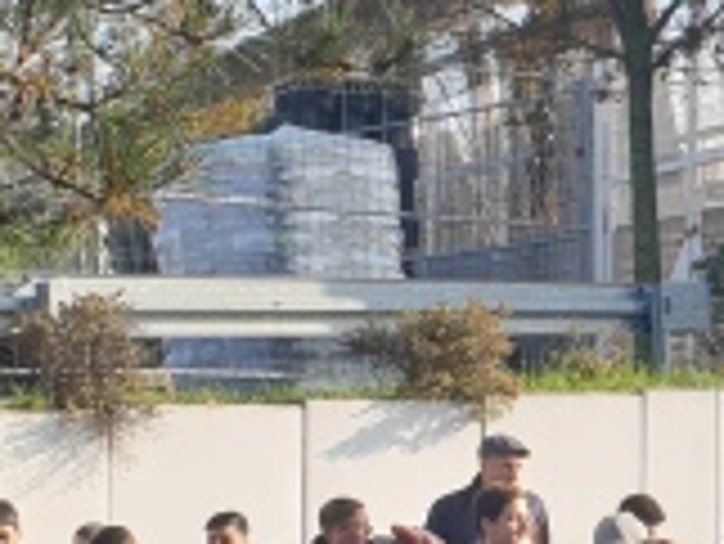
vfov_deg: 11.5
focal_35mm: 129
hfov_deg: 14.7
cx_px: 881
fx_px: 2700
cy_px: 436
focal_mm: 4.3
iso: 50
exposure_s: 1/1142
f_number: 2.4
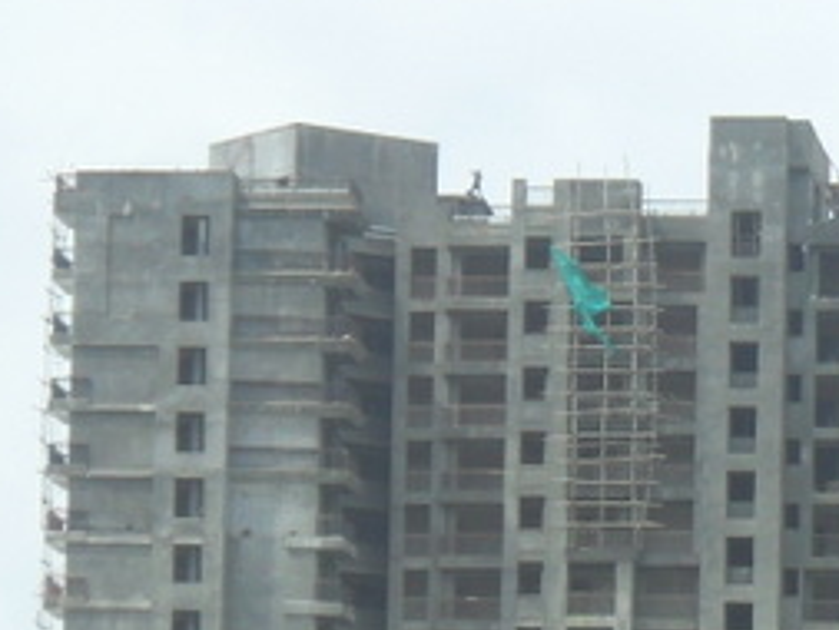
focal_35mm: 341
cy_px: 786
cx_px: 673
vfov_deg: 4.3
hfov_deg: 5.8
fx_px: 8269
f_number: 5
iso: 100
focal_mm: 19.6
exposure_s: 1/500
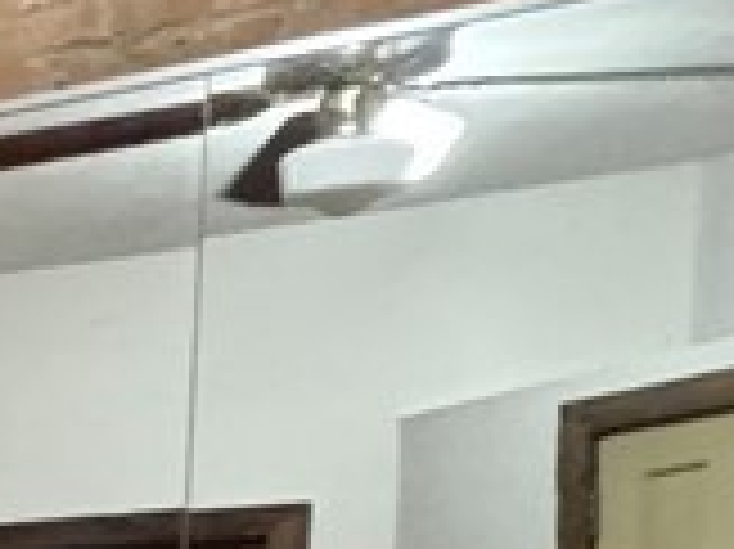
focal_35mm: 88
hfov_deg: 11.4
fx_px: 1865
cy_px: 893
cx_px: -1497
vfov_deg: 15.1
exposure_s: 1/40
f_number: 2.2
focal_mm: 2.22
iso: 1250
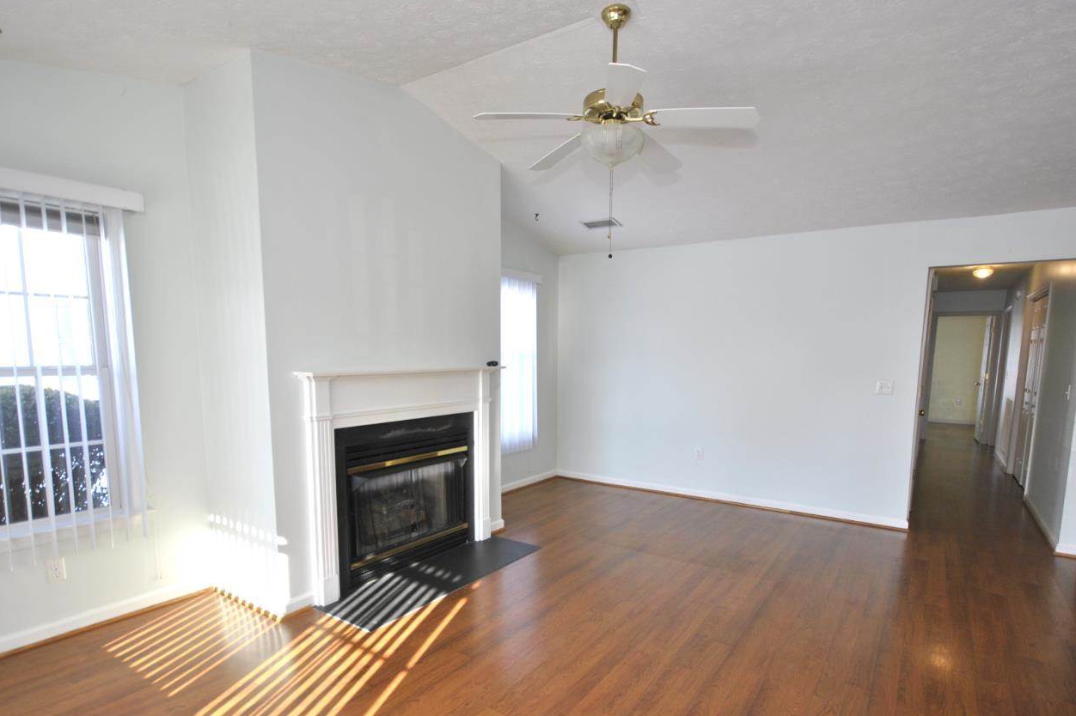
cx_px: 538
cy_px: 423
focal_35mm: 18
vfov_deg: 66.8
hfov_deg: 90.0
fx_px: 538
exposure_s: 1/80
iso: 200
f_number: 4.5
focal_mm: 10
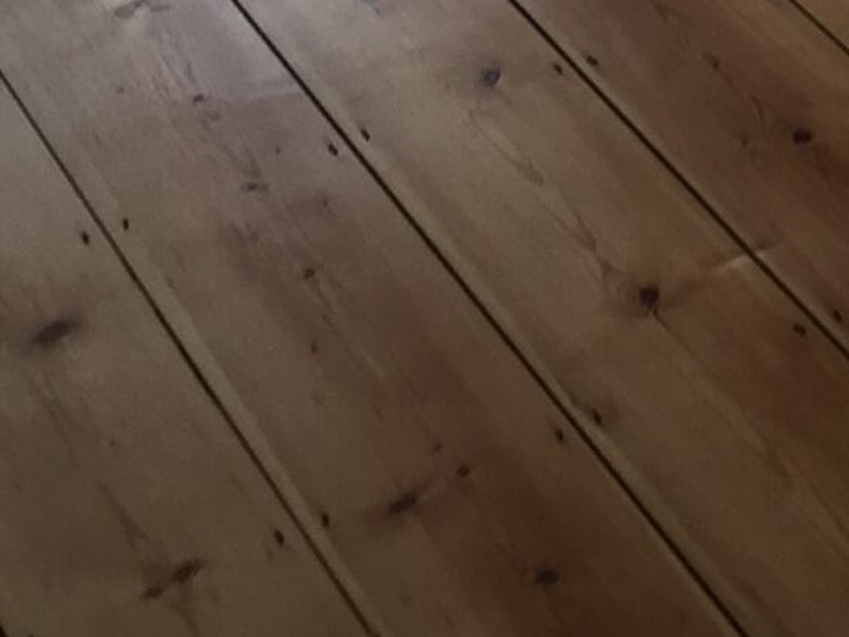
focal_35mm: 133
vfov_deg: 10.1
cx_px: 1129
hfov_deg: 14.2
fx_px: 3263
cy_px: -762
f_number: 2.2
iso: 40
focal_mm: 4.15
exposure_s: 1/50
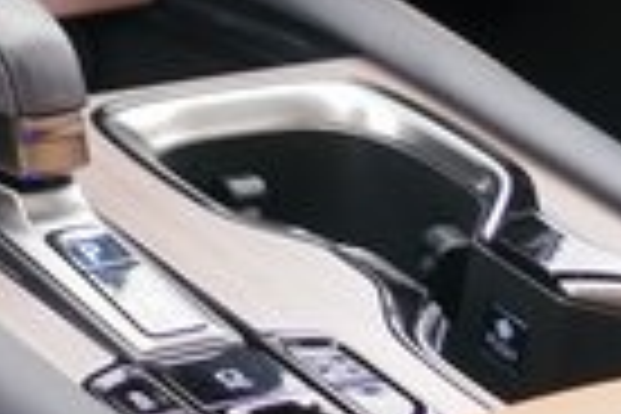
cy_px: -430
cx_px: -724
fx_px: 3122
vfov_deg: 7.3
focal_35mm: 181
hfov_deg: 10.2
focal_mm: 39
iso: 320
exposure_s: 1/60
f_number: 4
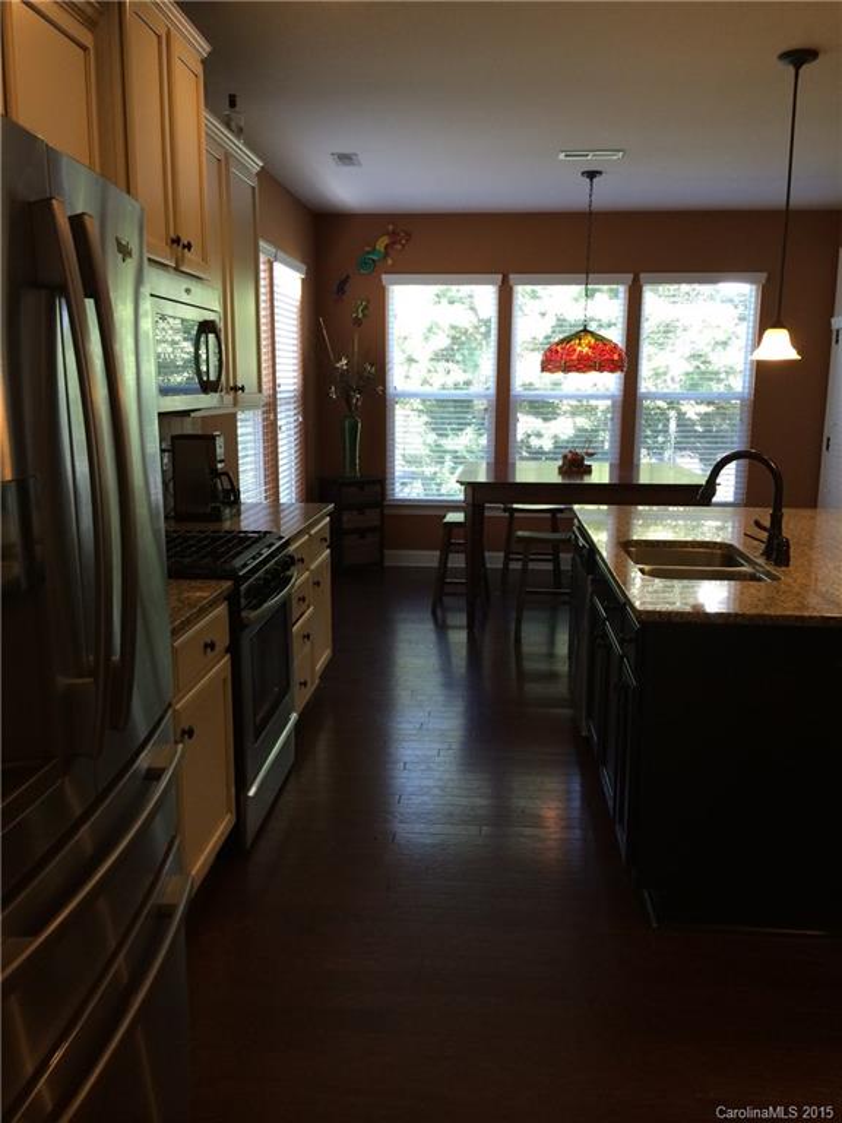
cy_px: 562
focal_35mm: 30
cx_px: 421
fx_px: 973
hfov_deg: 46.8
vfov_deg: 60.0
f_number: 2.2
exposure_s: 1/30
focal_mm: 4.12
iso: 64
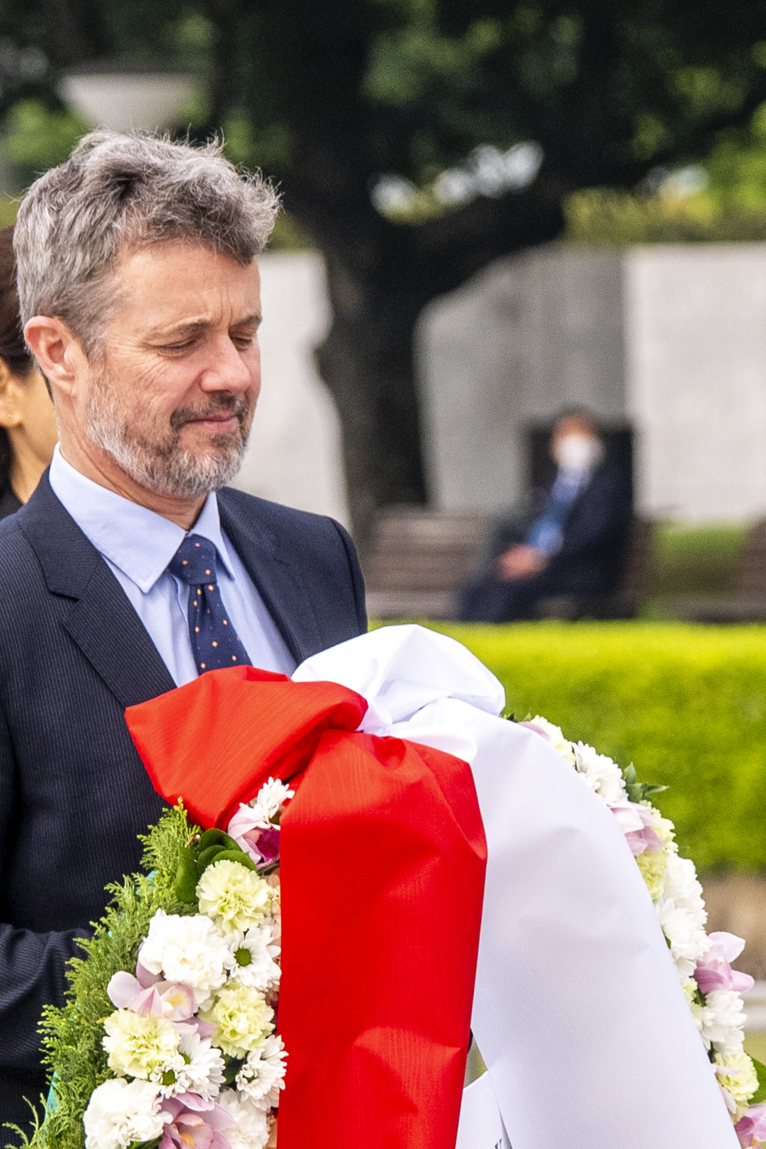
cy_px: 1143
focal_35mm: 373
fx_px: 11902
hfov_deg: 3.7
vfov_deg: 5.5
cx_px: 333
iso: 1250
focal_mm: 150
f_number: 6.3
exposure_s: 1/2000
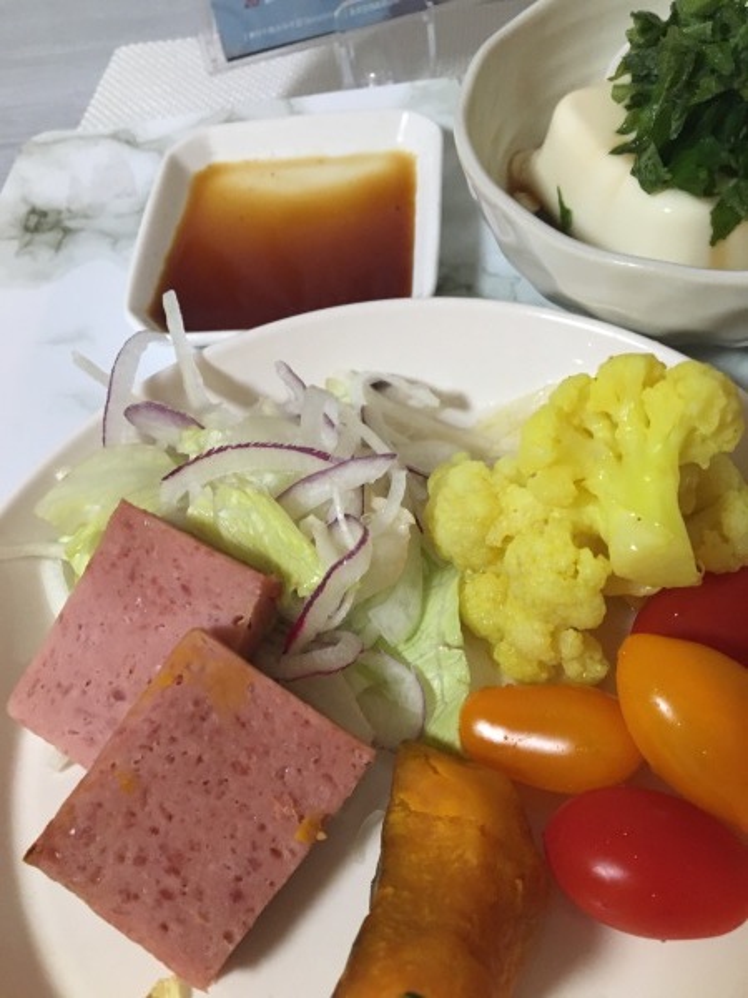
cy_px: 499
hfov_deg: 48.2
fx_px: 836
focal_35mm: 29
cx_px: 374
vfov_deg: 61.7
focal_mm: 4.15
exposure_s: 1/30
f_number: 2.2
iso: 200
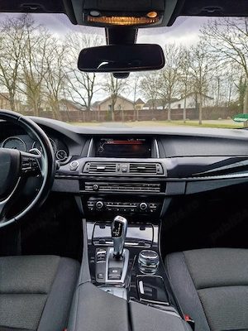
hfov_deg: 58.9
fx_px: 220
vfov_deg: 73.9
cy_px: 166
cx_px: 124
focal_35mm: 23
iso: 50
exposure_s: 1/182
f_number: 1.8
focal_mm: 5.4
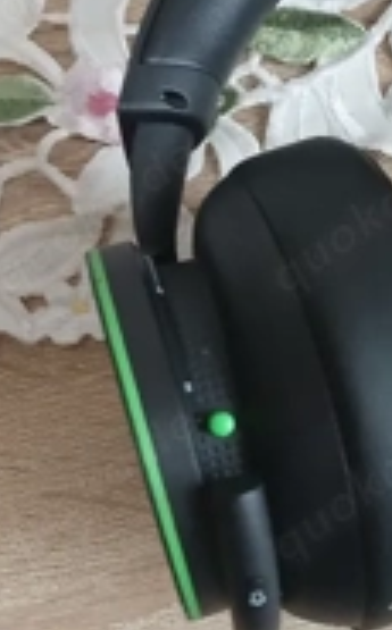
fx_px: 1064
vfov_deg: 32.9
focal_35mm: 62
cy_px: 245
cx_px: 412
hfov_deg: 20.1
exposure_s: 1/33.3
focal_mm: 3.98
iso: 200
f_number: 1.8
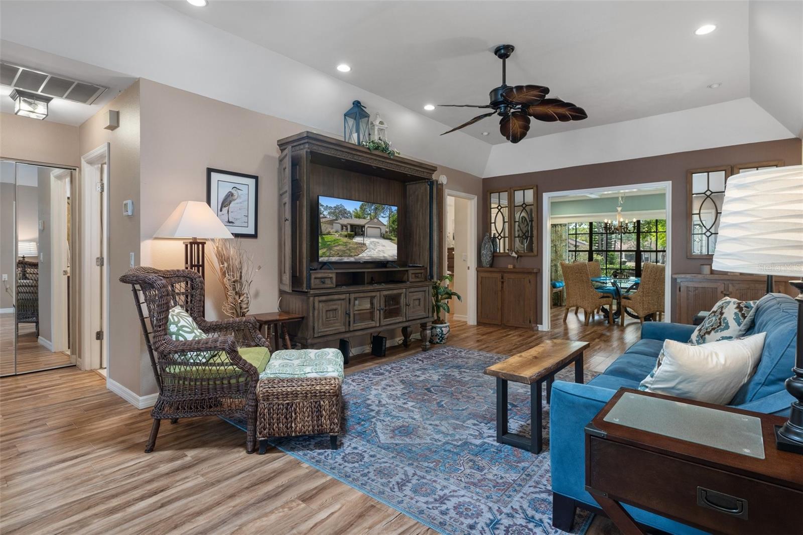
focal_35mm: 18
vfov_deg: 67.4
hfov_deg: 90.0
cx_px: 402
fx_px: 401
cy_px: 268
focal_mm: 18
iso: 400
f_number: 8
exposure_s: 1/1.25
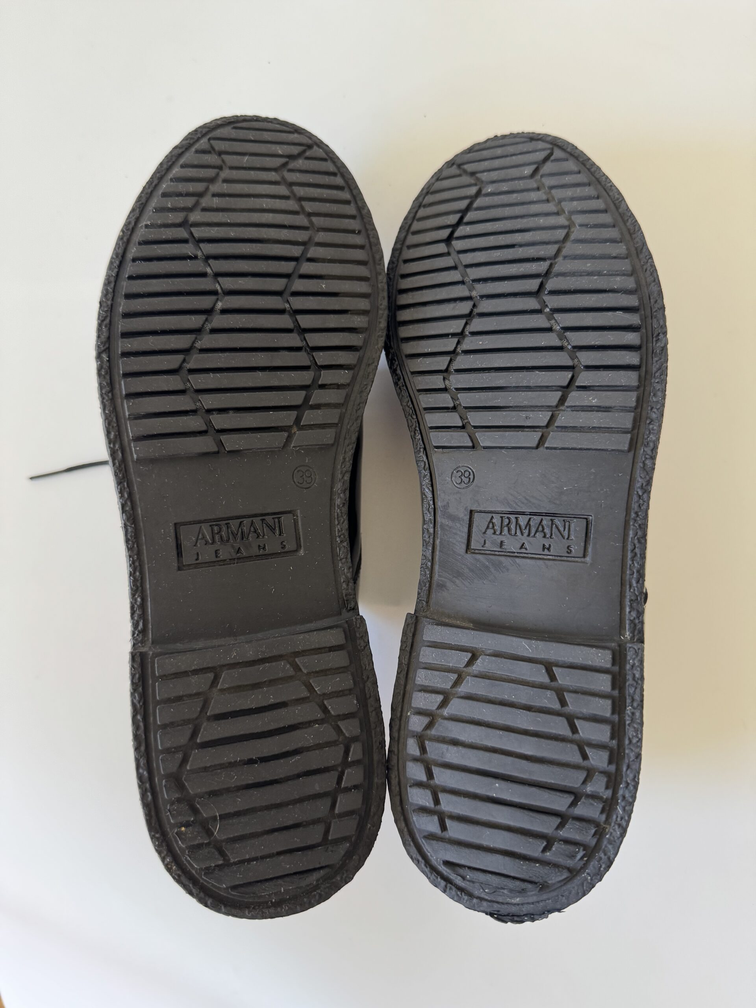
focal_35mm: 24
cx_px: 378
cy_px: 504
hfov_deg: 56.8
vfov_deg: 71.6
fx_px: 699
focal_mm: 6.76
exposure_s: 1/60
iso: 250
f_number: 1.78
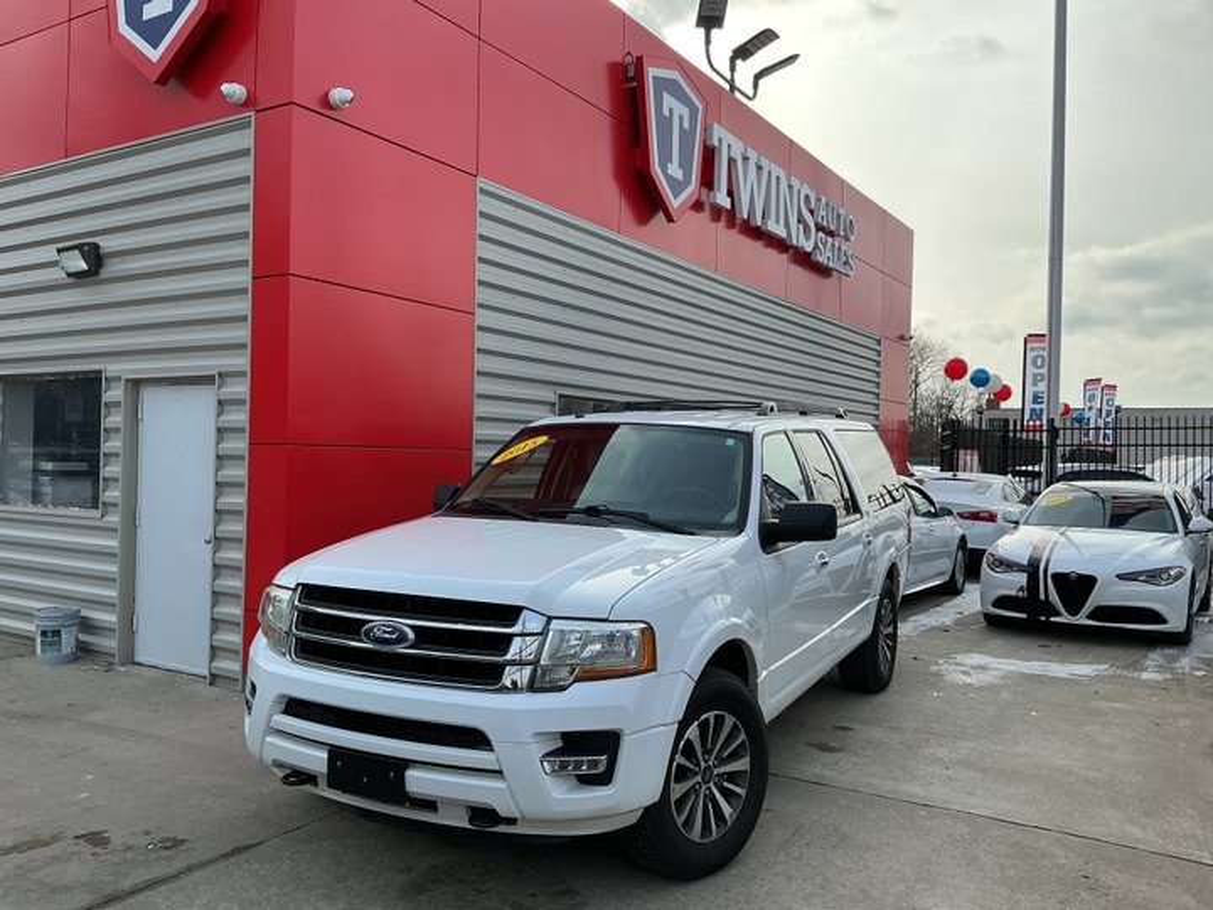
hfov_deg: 61.7
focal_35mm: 29
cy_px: 455
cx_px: 606
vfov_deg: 48.2
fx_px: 1016
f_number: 1.8
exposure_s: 1/770
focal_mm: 3
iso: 25
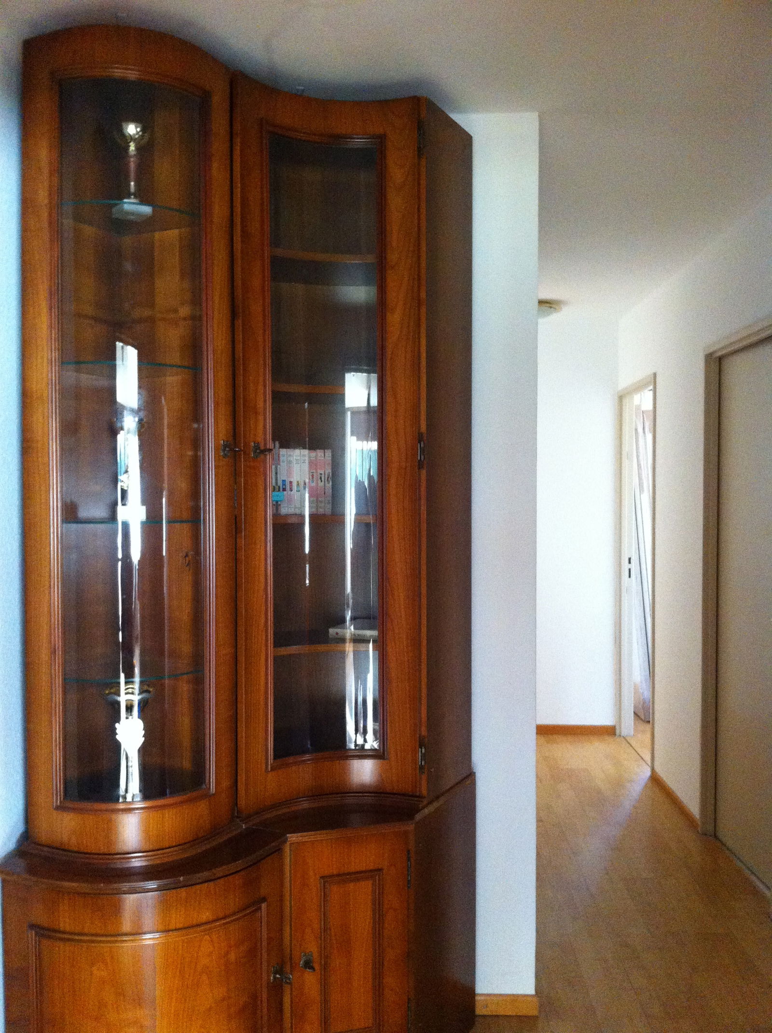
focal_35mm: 35
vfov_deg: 52.7
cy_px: 516
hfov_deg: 40.6
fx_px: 1043
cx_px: 386
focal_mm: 3.85
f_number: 2.8
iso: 500
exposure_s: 1/15
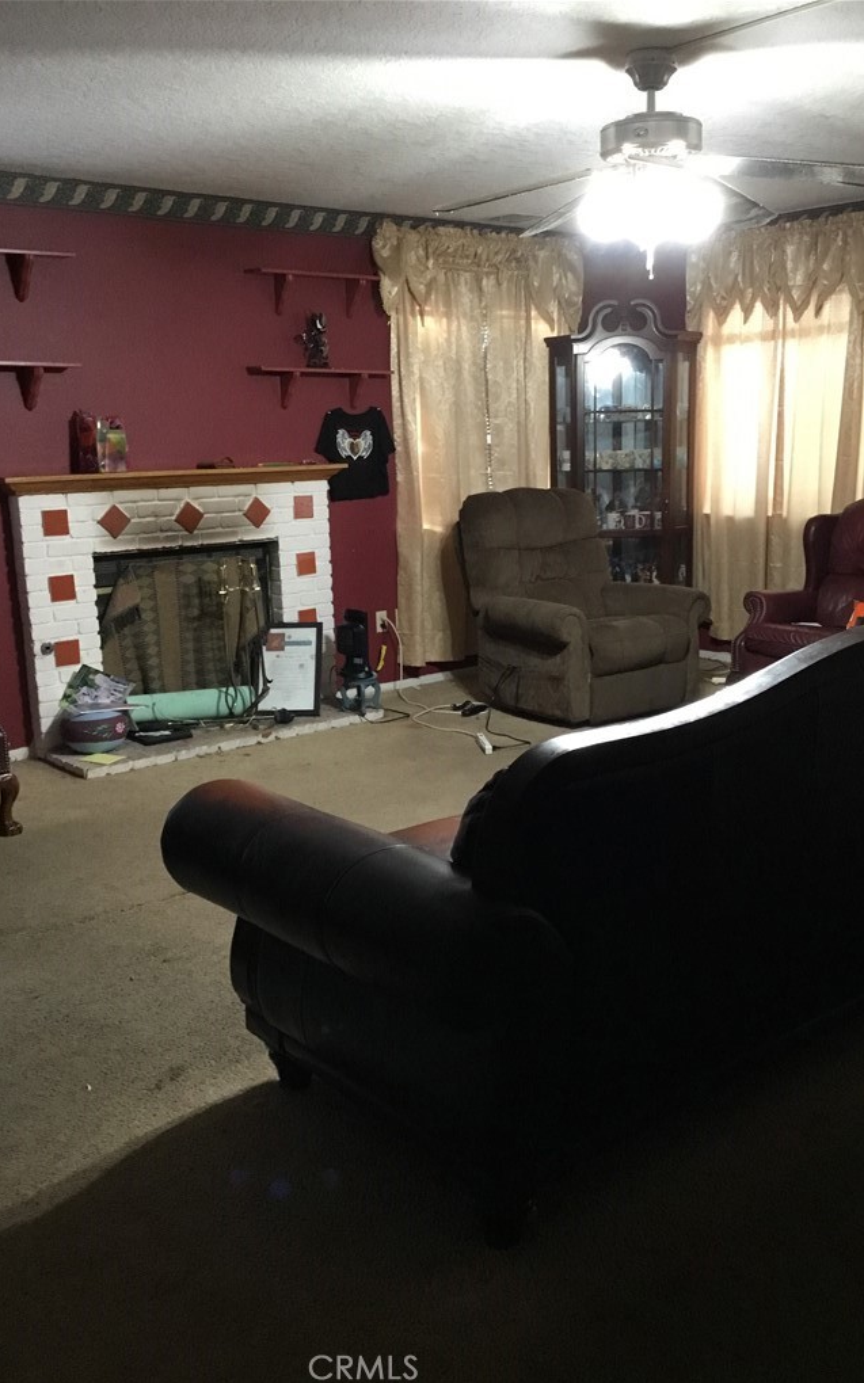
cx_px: 473
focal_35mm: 33
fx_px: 1244
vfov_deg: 58.2
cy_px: 693
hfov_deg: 38.3
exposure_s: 1/24
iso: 200
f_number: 2.4
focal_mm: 3.3
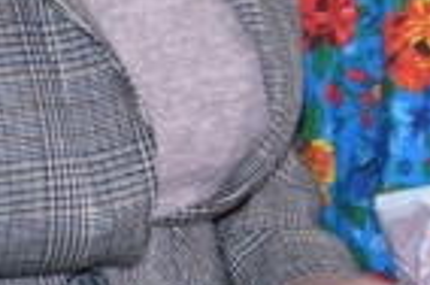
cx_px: 324
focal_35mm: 178
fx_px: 2121
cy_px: -133
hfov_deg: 11.5
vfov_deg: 7.6
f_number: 4
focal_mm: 28
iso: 1400
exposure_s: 1/60
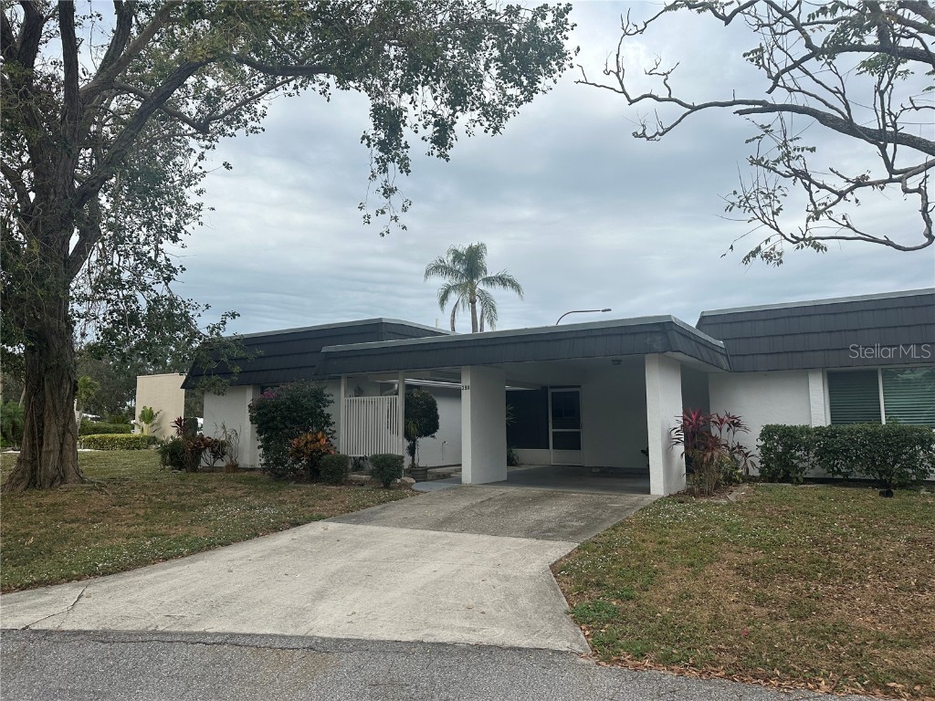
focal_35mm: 24
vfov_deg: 56.8
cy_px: 350
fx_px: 648
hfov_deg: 71.6
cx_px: 468
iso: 80
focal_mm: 6.86
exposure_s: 1/3717
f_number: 1.78
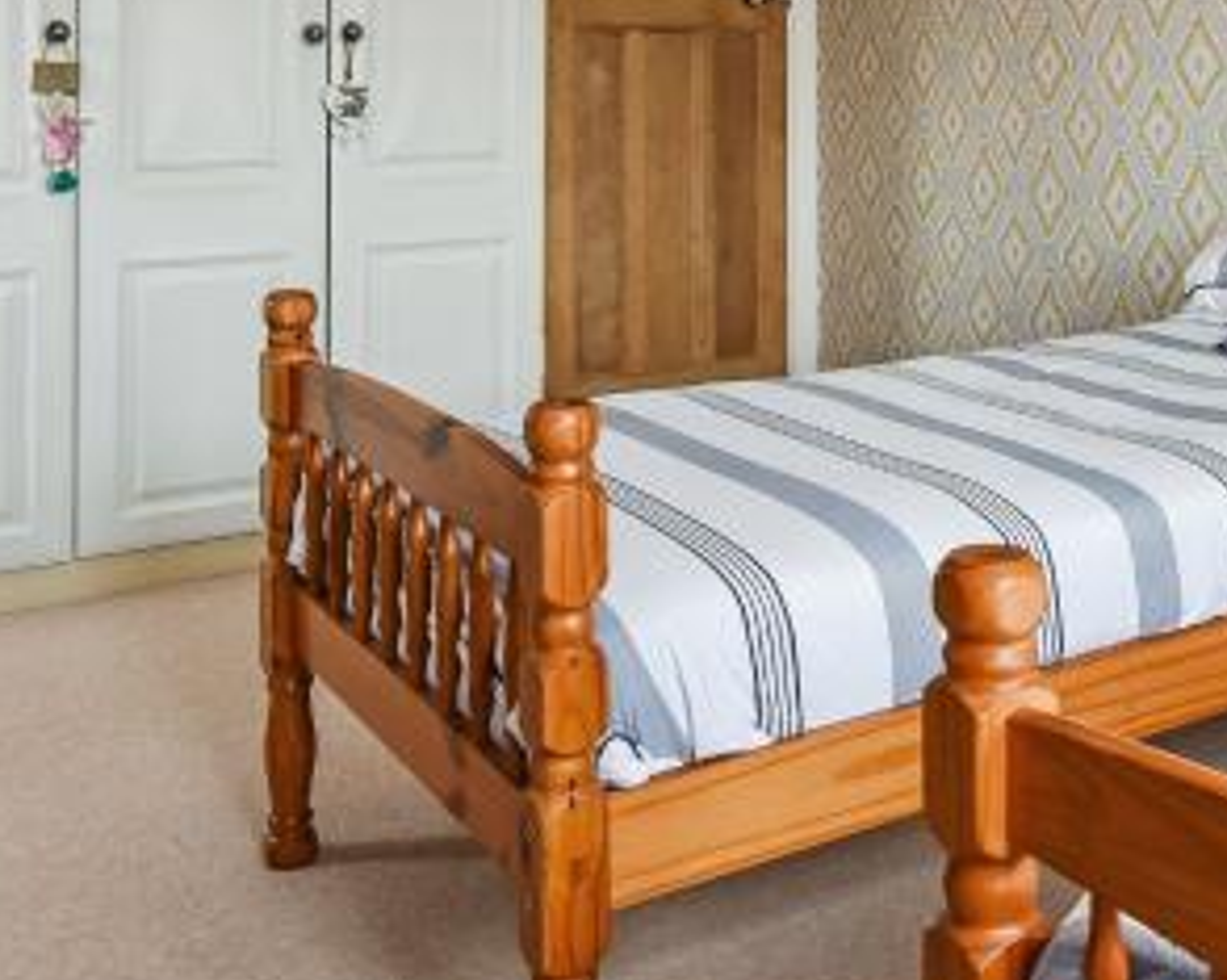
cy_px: 63
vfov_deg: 30.9
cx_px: 984
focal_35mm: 46
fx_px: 1669
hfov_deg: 38.8
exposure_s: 1/15
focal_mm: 14
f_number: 8
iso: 400
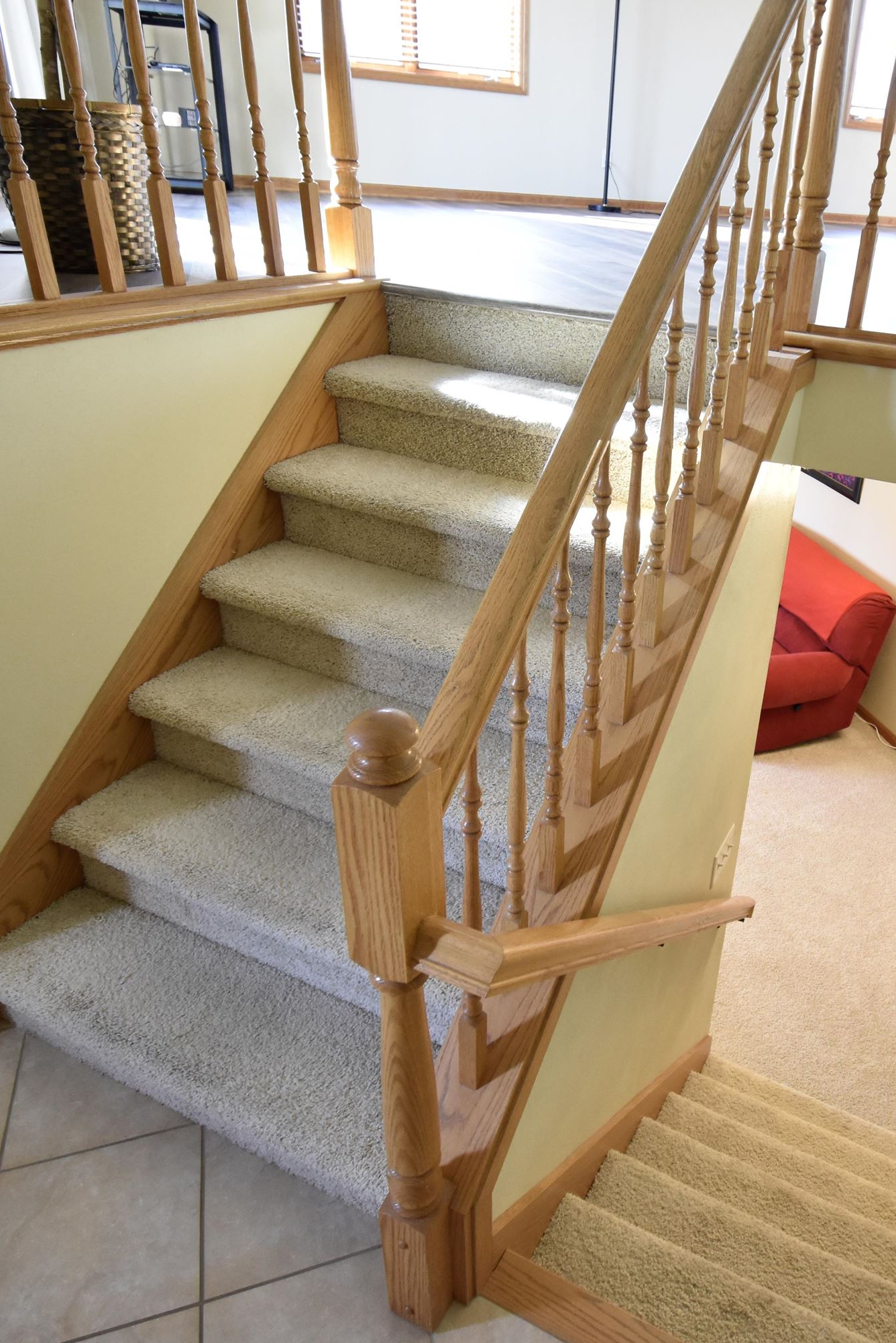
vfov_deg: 76.1
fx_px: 858
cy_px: 673
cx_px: 610
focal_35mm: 23
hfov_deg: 53.8
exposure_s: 1/30
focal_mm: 10
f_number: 5
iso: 1250
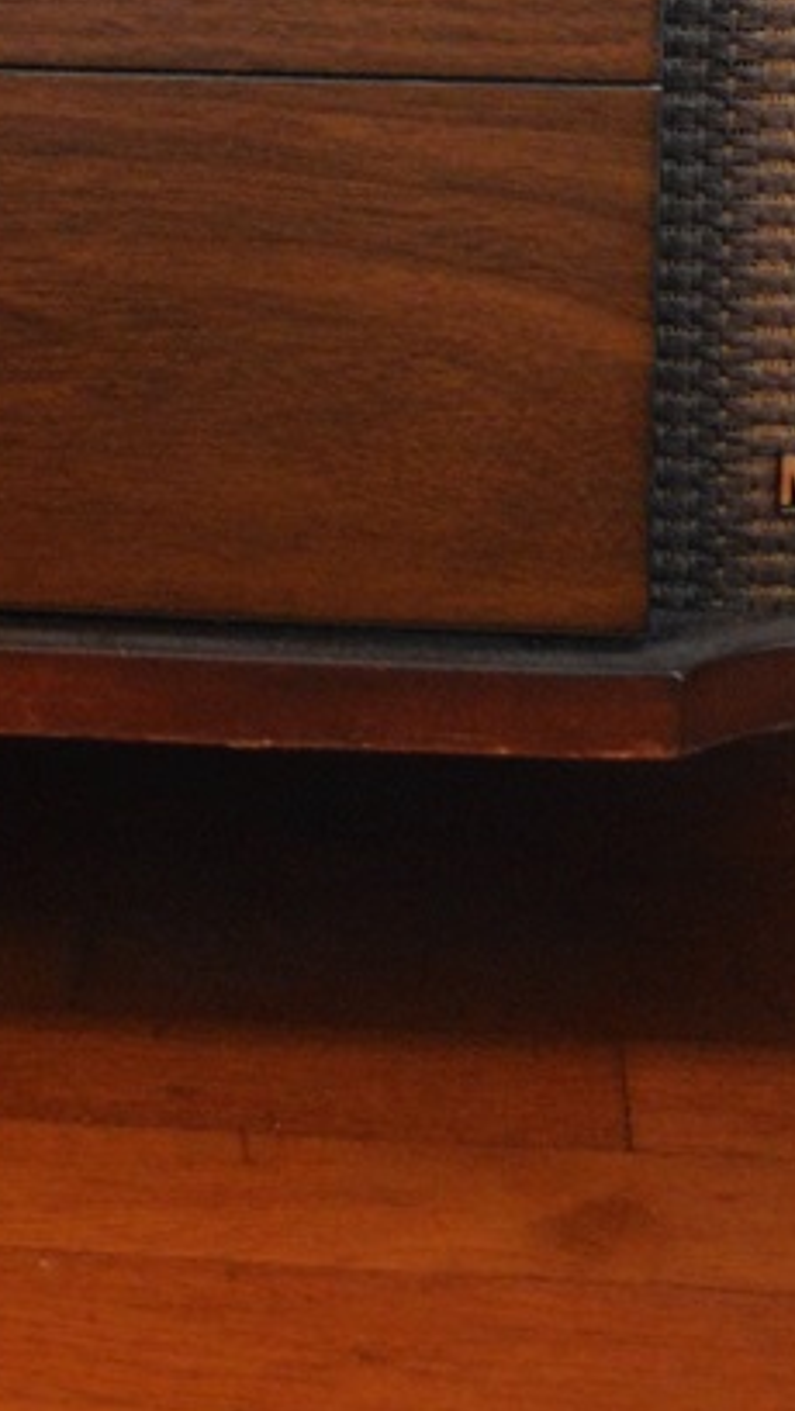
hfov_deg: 14.9
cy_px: -303
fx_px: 3031
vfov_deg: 23.8
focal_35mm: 81
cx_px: 162
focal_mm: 20
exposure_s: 1/30
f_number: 3.8
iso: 3200
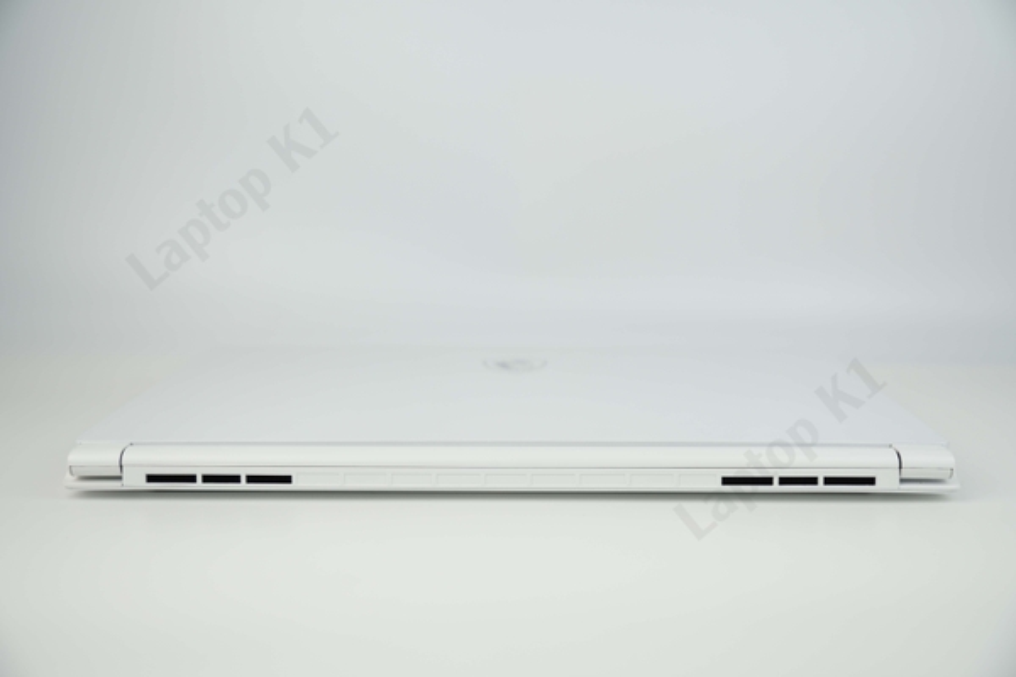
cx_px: 508
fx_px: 1228
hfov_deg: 45.0
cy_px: 338
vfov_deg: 30.8
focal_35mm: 44
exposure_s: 1/200
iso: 100
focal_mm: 29
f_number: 2.8
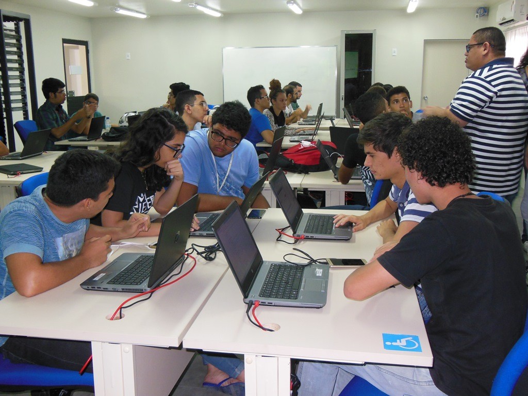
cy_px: 198
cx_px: 264
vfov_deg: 36.8
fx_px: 595
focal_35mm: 39
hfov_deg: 47.9
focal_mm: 6.9
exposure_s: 1/30
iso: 320
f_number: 4.1
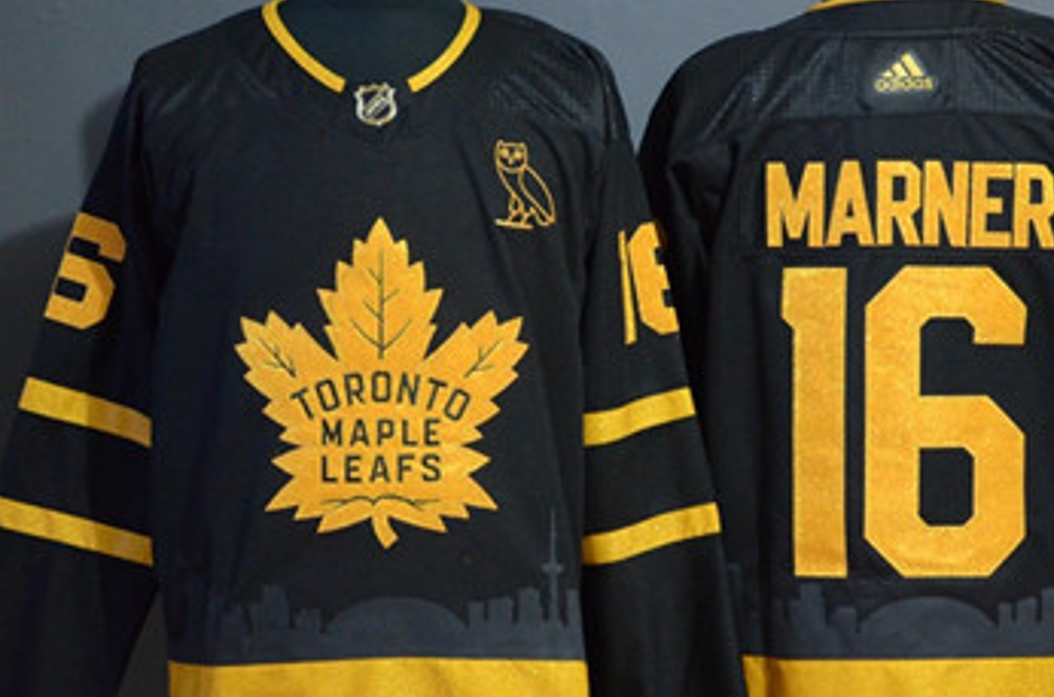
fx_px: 3797
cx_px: 637
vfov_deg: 10.5
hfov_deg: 15.8
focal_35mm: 130
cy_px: 358
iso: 4000
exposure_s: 1/13
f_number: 5.6
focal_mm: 60
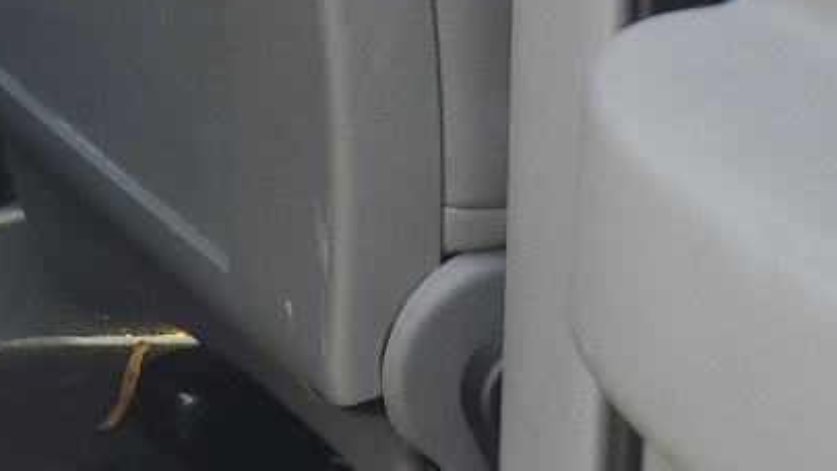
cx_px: -684
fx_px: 2486
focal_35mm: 112
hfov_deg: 16.1
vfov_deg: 10.2
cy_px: -405
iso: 50
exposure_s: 1/238
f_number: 1.5
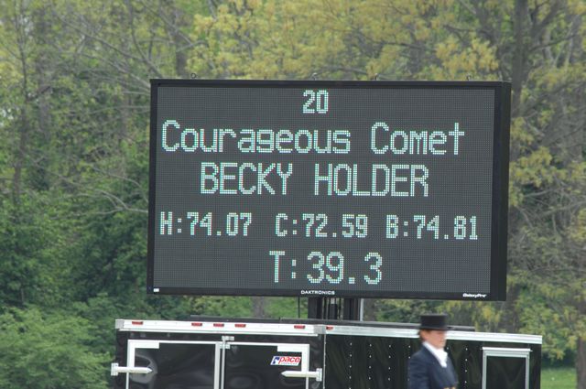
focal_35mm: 600
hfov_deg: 3.4
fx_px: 9754
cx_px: 293
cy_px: 194
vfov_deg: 2.3
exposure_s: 1/100
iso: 200
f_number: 11
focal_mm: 400
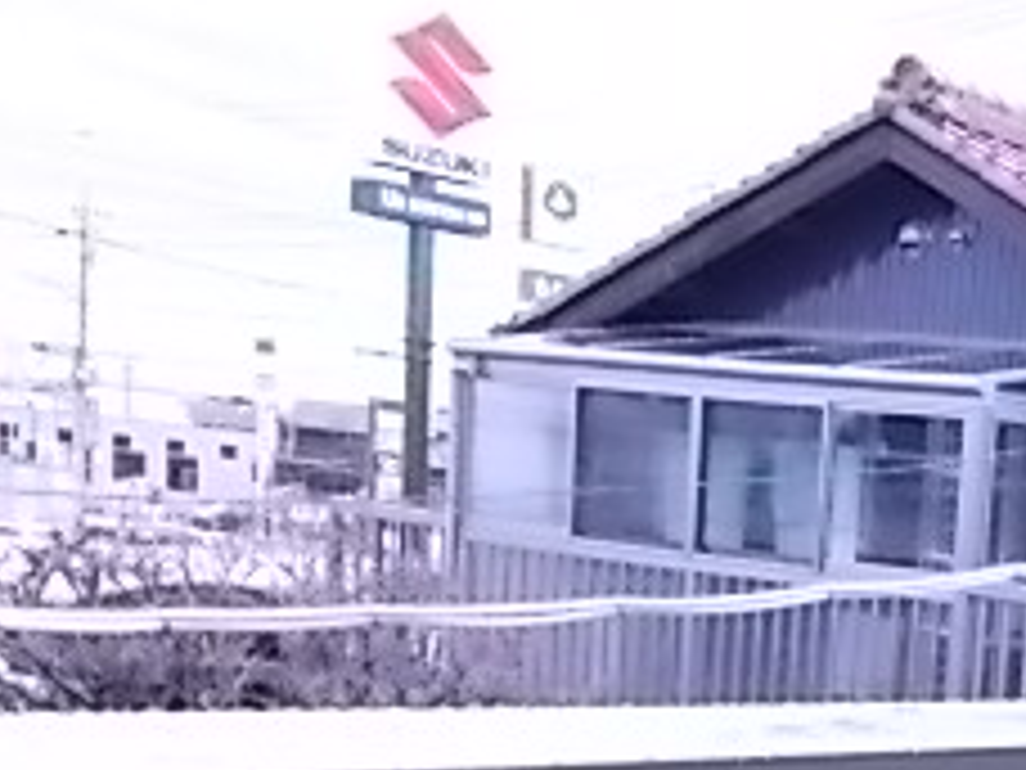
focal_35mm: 73
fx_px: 2164
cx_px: 1323
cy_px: 955
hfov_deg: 23.6
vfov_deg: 18.9
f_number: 3.2
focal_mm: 4.6
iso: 320
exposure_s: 1/250
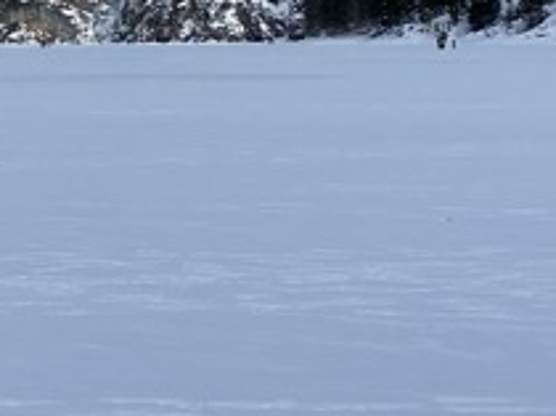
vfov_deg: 11.6
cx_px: -397
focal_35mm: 127
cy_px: 257
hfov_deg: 14.0
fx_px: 2038
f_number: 1.8
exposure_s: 1/2571
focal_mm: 4.25
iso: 32
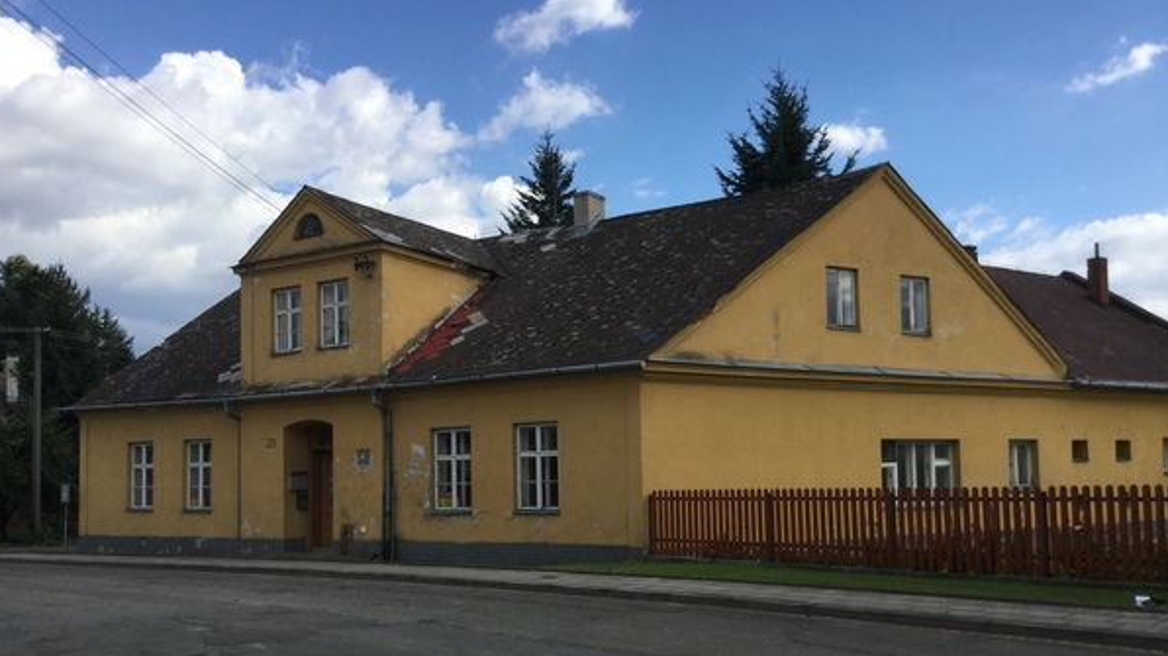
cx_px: 582
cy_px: 429
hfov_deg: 58.0
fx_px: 1053
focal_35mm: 34
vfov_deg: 34.4
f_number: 2.4
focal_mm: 3.3
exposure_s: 1/1058
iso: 25
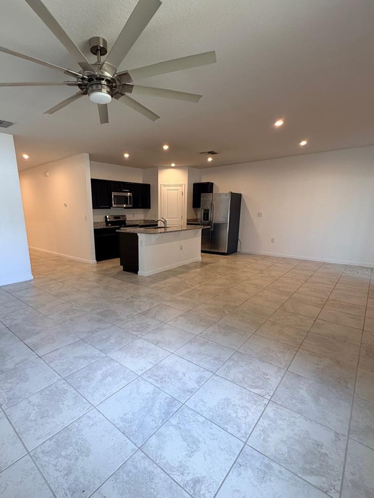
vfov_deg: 90.8
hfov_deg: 74.0
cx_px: 151
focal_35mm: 17
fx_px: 245
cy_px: 272
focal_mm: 2.22
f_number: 2.2
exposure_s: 1/120
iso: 200
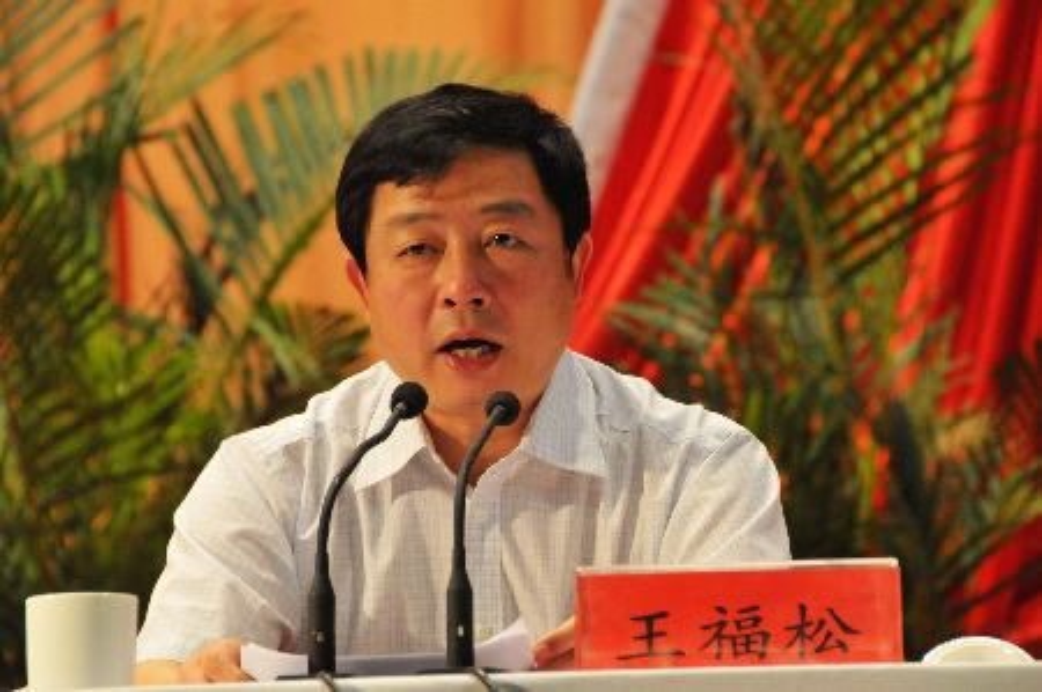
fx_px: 8674
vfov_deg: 4.6
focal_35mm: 300
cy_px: 346
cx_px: 521
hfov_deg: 6.9
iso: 1600
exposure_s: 1/25
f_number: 8
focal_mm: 200
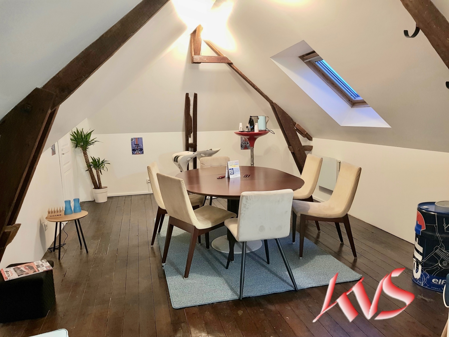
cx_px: 224
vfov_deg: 53.1
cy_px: 168
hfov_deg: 67.3
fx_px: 337
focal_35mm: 26
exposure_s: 1/16
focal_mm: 4.3
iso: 200
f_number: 1.7
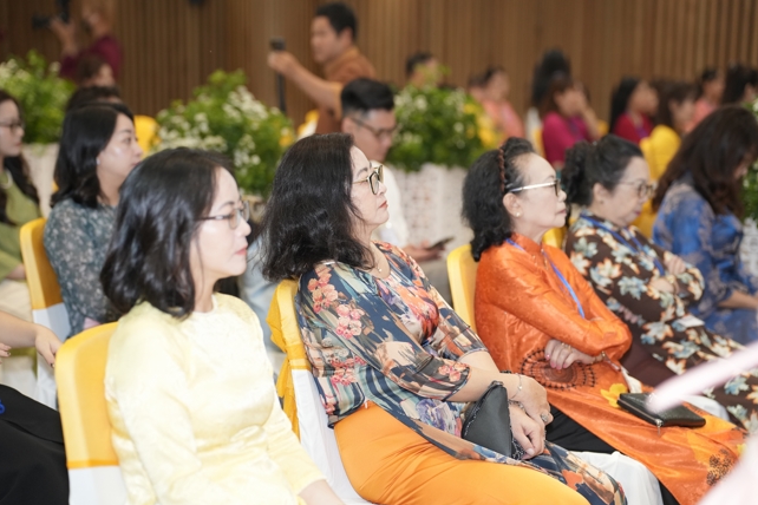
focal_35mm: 84
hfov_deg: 24.2
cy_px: 253
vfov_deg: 16.3
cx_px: 383
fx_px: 1769
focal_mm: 83
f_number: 2.8
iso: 1600
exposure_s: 1/250
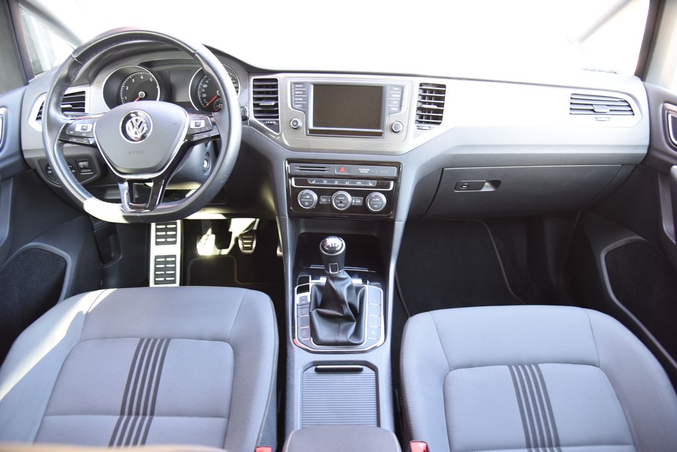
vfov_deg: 53.2
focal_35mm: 24
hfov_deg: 73.7
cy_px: 226
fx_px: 452
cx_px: 338
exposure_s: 1/15
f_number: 4
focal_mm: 24
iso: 500
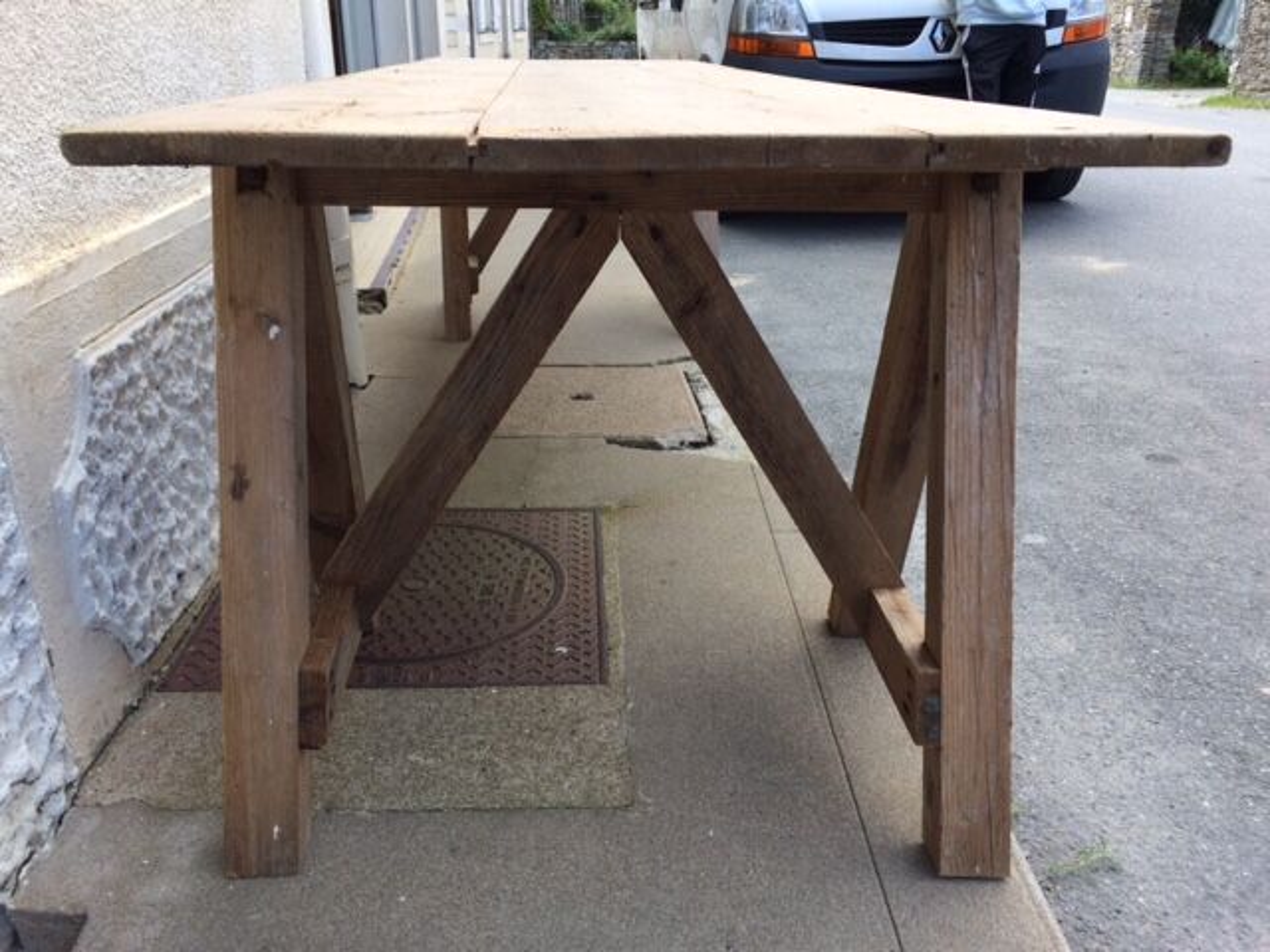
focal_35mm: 29
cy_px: 476
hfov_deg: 61.7
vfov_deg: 48.2
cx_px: 635
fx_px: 1064
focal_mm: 4.15
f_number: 2.2
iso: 32
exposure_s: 1/494
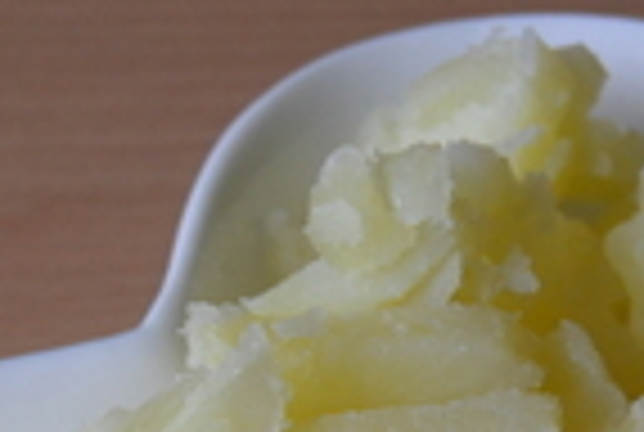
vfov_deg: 11.7
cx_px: 414
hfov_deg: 18.0
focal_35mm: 113
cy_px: 630
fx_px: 2026
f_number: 4
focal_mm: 13.5
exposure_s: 1/250
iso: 280
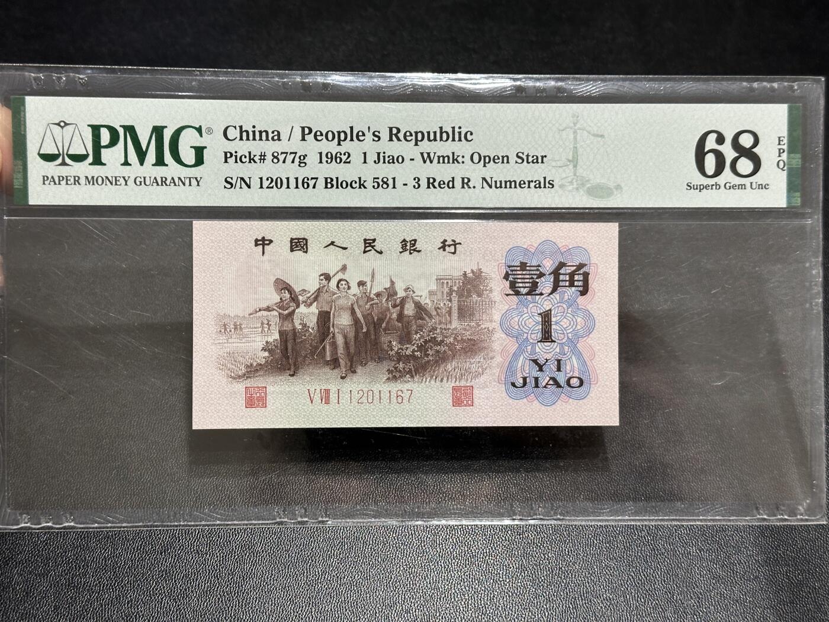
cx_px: 414
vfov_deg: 30.3
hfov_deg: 39.7
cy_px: 311
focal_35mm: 48
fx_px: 1150
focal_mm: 6.86
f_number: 1.78
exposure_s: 1/50
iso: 125
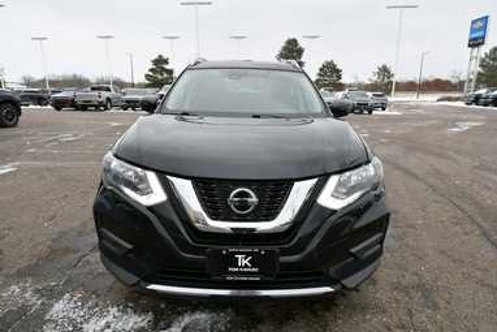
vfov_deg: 57.3
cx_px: 250
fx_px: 304
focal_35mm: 22
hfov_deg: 78.6
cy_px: 173
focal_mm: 14
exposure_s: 1/250
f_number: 7.1
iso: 200
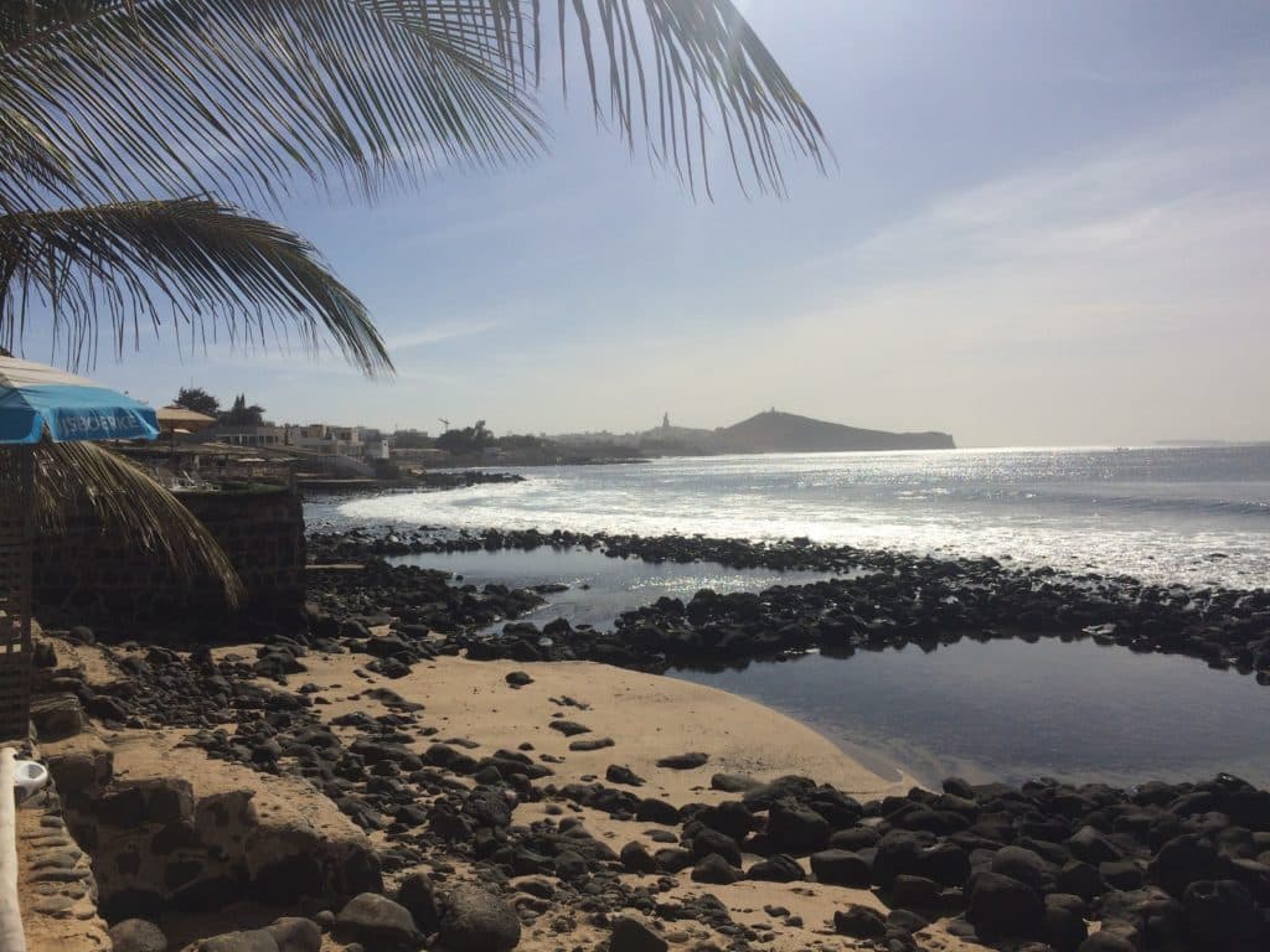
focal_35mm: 29
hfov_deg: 61.7
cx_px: 635
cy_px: 476
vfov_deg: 48.2
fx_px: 1064
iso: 40
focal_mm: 4.15
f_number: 2.2
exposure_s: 1/8264
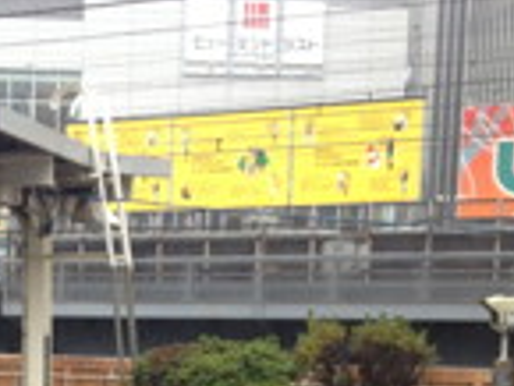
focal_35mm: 87
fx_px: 1293
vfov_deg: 16.3
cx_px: 25
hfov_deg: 21.8
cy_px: 471
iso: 80
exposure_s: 1/120
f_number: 2.4
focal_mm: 4.28
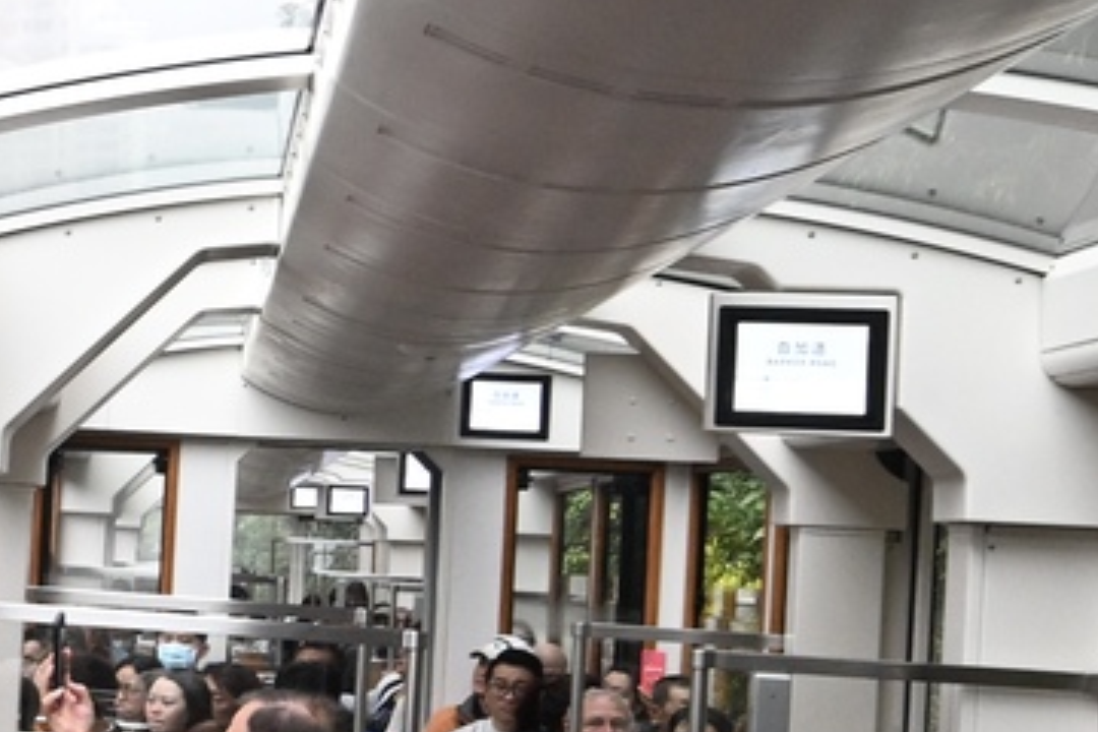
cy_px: 479
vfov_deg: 26.9
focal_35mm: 50
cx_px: -433
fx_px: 1525
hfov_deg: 29.3
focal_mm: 15
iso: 1800
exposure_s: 1/160
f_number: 6.3
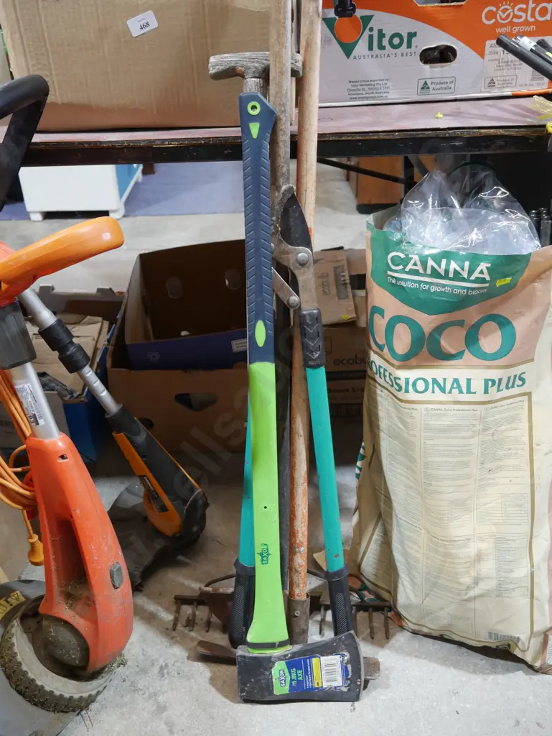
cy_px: 368
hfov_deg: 44.2
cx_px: 276
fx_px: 680
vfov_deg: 56.8
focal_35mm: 32
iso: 640
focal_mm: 16
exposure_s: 1/60
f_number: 3.6
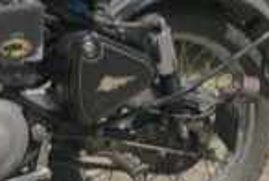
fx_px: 1789
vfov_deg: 5.8
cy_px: 42
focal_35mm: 239
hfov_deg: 8.5
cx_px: -90
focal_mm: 70
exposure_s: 1/250
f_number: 5.6
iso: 200
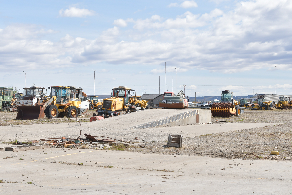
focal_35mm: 60
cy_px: 98
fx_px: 487
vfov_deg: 22.6
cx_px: 146
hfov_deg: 33.4
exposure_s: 1/160
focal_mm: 40
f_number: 9
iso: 100
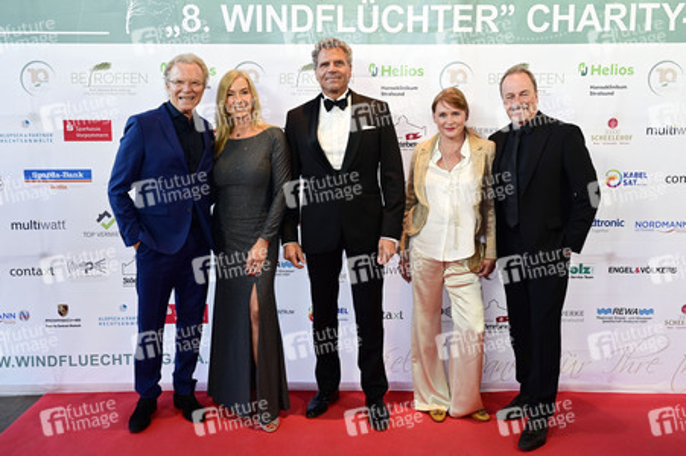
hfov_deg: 61.1
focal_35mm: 30
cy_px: 228
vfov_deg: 42.9
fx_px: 581
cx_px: 343
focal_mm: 30.5
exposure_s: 1/200
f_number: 5
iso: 1250
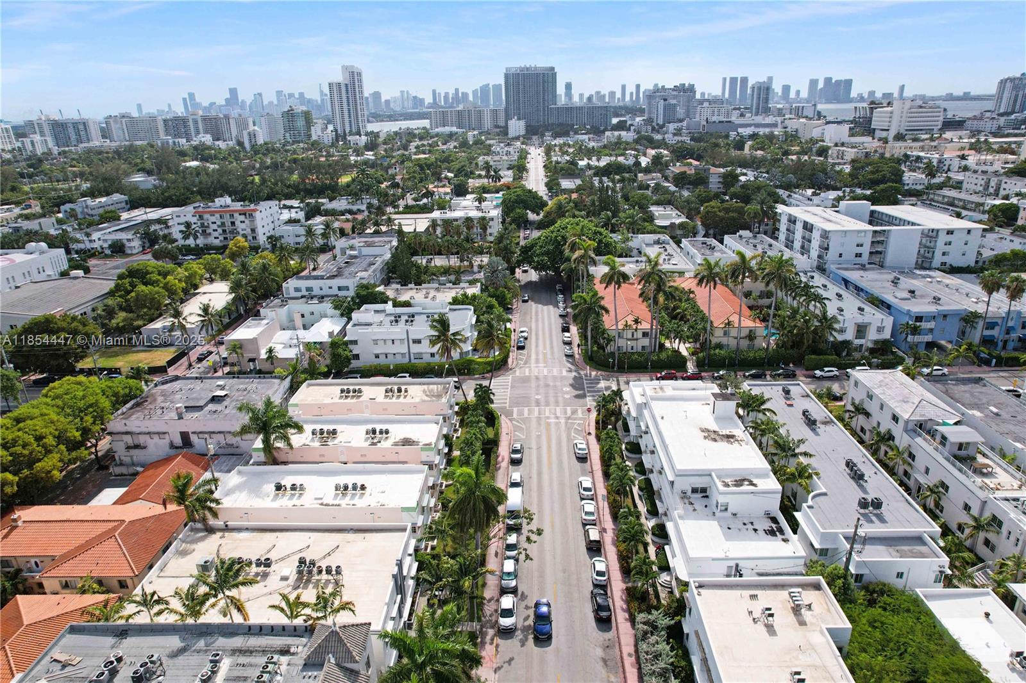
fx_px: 627
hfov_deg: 78.6
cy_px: 342
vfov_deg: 57.2
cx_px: 513
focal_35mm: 22
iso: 100
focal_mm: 8.38
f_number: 2.8
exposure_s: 1/800
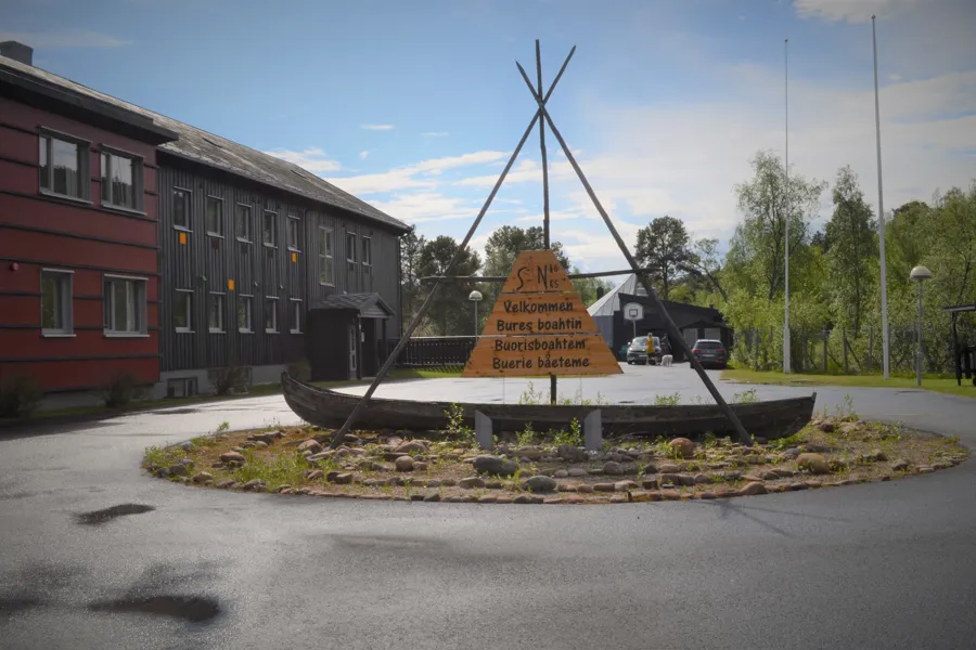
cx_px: 488
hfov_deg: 53.1
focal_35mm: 36
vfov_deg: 36.9
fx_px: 976
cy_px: 325
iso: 100
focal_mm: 24
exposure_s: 1/200
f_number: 13
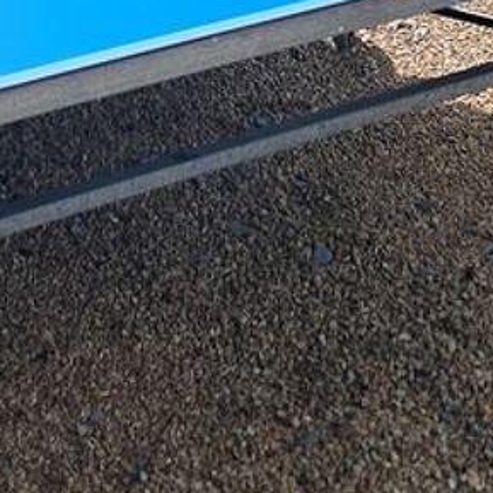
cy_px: -264
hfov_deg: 15.7
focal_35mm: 110
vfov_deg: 14.7
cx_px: 102
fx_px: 1772
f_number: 1.8
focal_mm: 4
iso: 50
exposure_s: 1/895
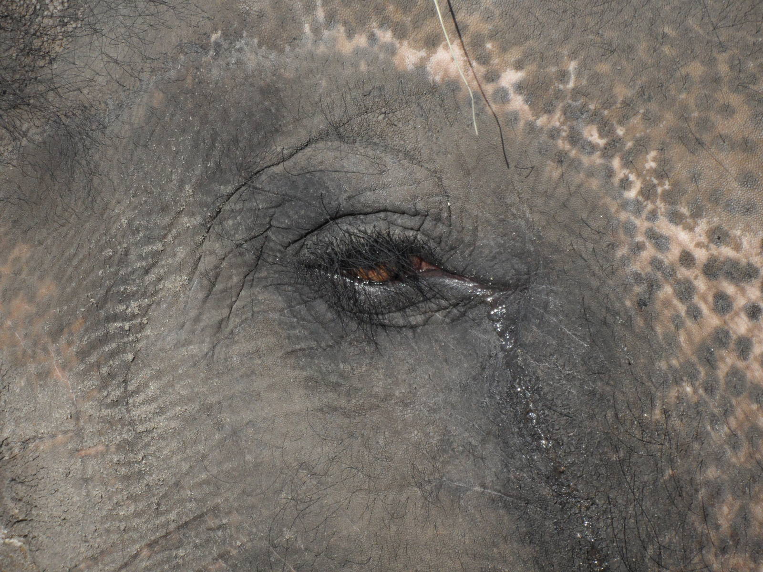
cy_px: 286
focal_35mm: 300
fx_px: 6613
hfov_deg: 6.6
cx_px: 382
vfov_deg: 5.0
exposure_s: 1/1000
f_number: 5.4
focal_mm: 49.4
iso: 200
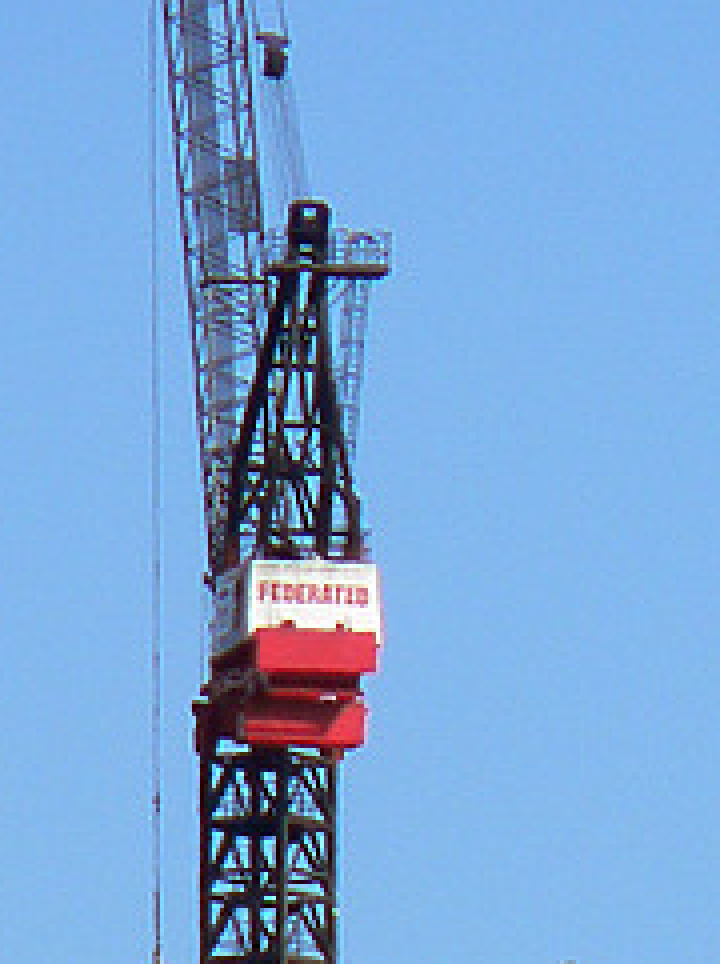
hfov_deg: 0.9
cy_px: 1604
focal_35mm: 1612
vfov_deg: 1.2
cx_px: 230
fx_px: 44825
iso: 80
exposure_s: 1/800
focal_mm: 72
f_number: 4
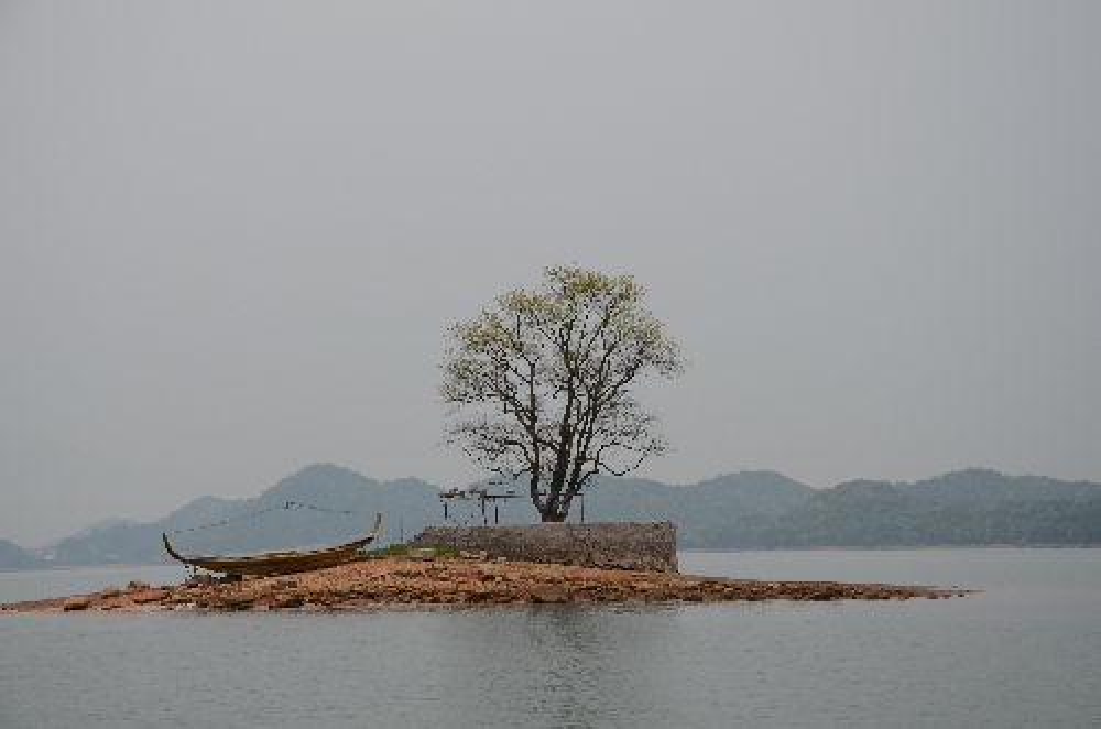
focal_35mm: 93
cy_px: 364
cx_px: 550
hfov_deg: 22.0
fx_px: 2838
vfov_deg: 14.6
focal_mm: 62
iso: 200
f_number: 7.1
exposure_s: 1/800
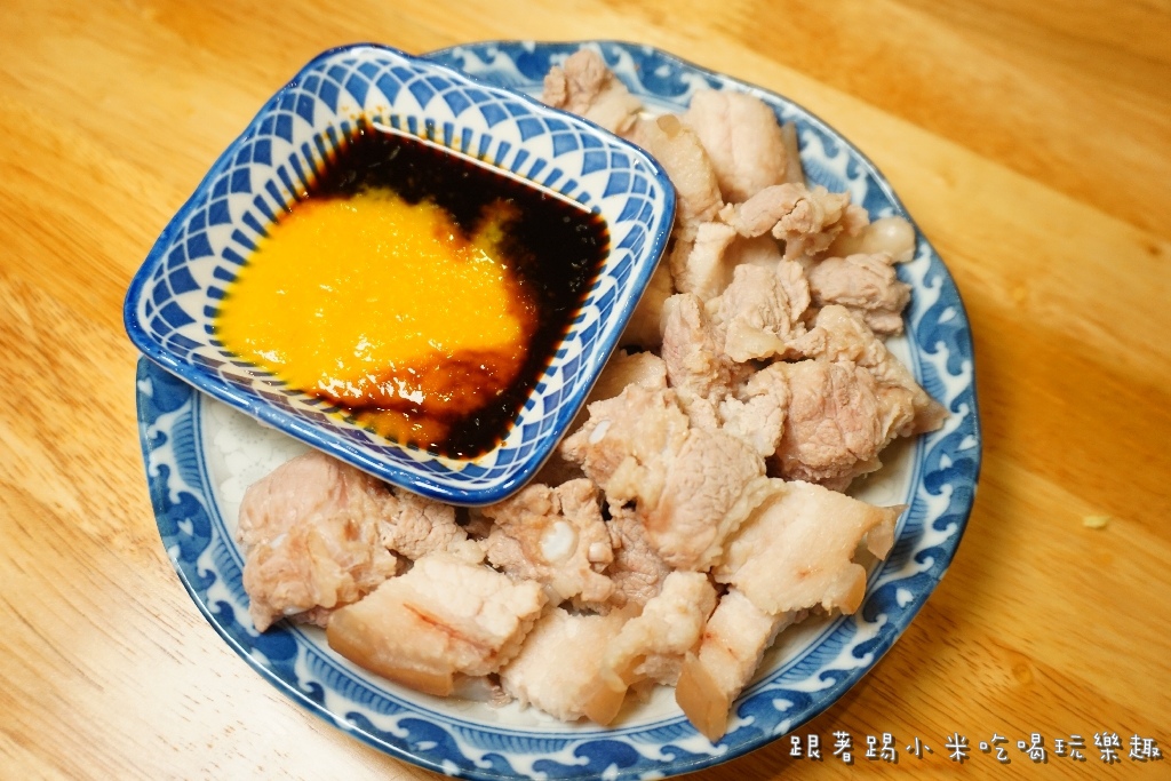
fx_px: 1073
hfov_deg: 57.2
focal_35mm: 33
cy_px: 390
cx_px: 586
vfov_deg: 40.0
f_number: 4
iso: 640
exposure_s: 1/60
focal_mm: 22
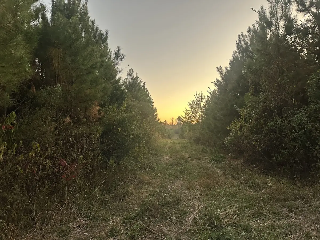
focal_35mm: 24
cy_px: 120
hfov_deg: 71.6
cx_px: 160
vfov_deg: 56.8
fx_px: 222
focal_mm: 6.86
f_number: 1.78
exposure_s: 1/60
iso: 400
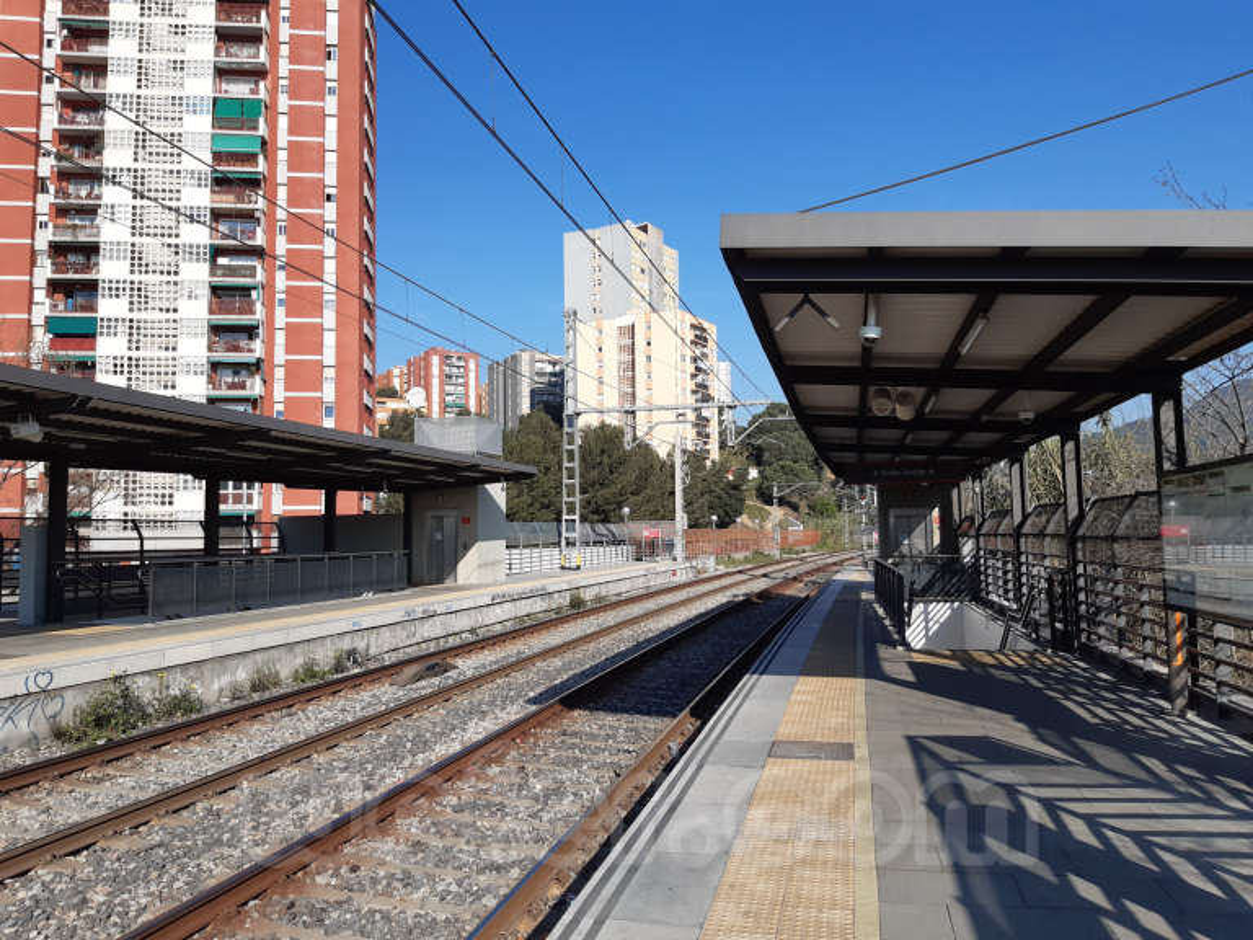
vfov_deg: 53.1
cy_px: 470
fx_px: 941
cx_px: 626
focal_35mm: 26
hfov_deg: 67.3
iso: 40
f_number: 1.7
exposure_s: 1/2012
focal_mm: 3.92
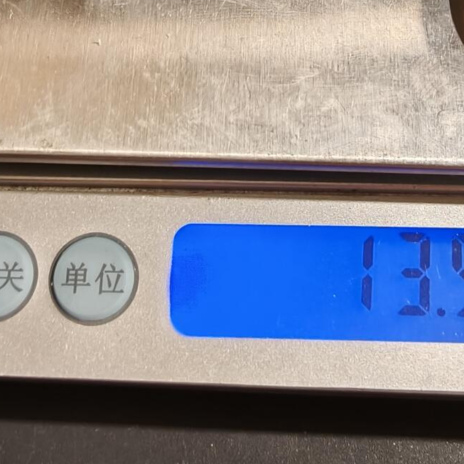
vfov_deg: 30.6
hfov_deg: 29.5
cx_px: 403
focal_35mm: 56
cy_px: 242
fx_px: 849
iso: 160
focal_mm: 2.32
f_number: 2
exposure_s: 1/50
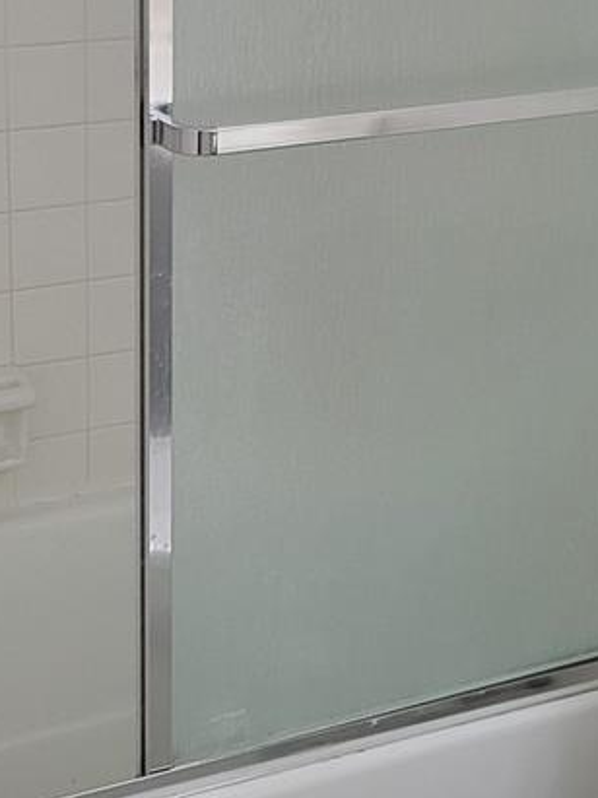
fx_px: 1751
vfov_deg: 25.5
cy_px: 258
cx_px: 210
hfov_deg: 19.3
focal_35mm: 76
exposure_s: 1/120
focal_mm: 5.4
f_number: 1.8
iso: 250
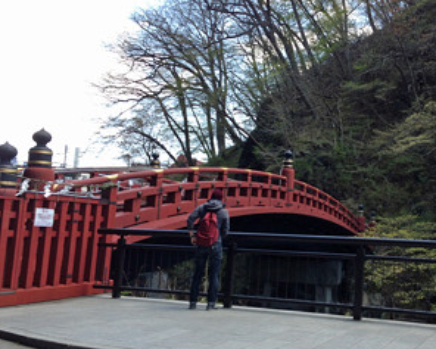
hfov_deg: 37.5
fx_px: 633
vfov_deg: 30.9
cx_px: 298
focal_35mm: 49
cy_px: 172
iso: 50
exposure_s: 1/288
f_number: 2.4
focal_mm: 4.13
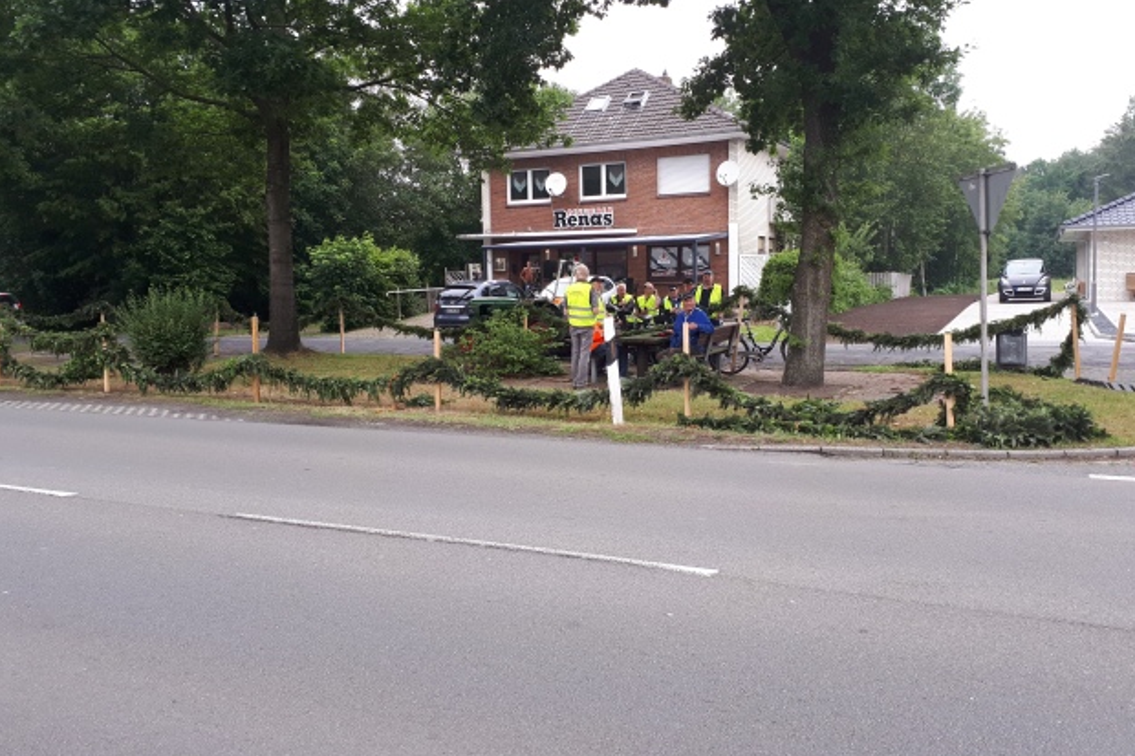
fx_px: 914
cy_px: 333
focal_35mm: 29
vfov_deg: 44.9
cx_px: 582
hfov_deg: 63.7
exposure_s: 1/100
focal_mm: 3.6
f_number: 1.9
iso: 40
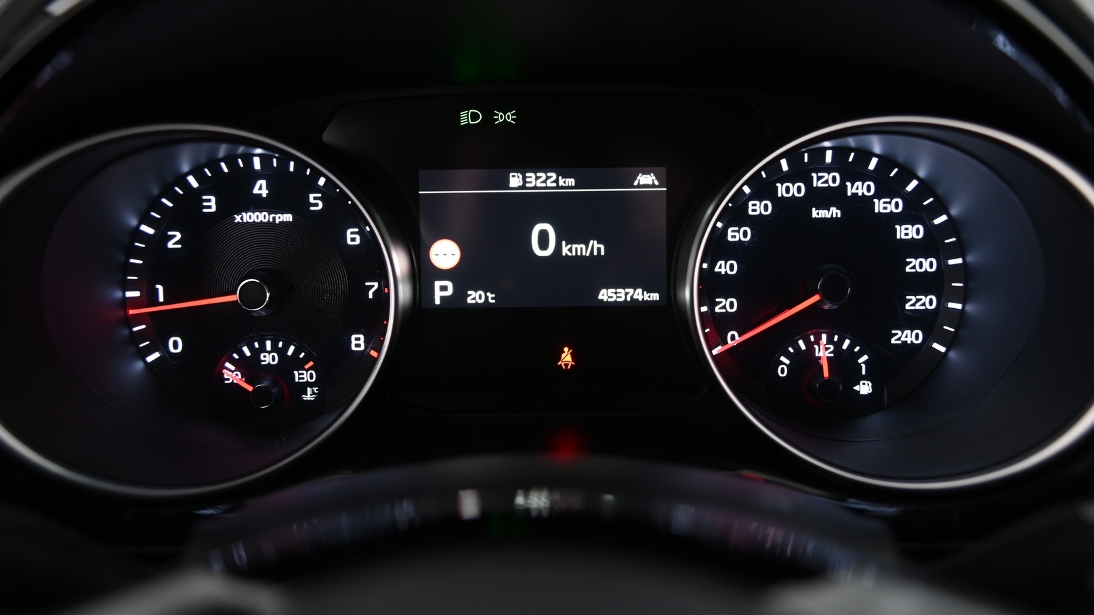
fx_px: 1160
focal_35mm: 40
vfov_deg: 29.7
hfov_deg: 50.5
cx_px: 548
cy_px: 290
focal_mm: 38
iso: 2000
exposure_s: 1/30
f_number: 4
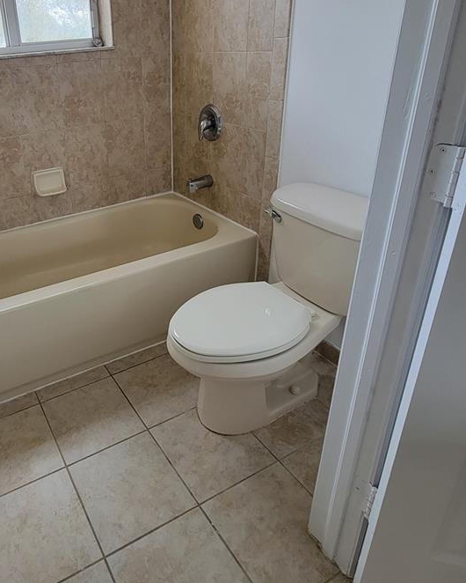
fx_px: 396
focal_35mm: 23
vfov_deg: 71.4
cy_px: 219
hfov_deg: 57.8
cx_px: 116
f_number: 2.2
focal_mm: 2.2
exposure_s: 1/60
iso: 125
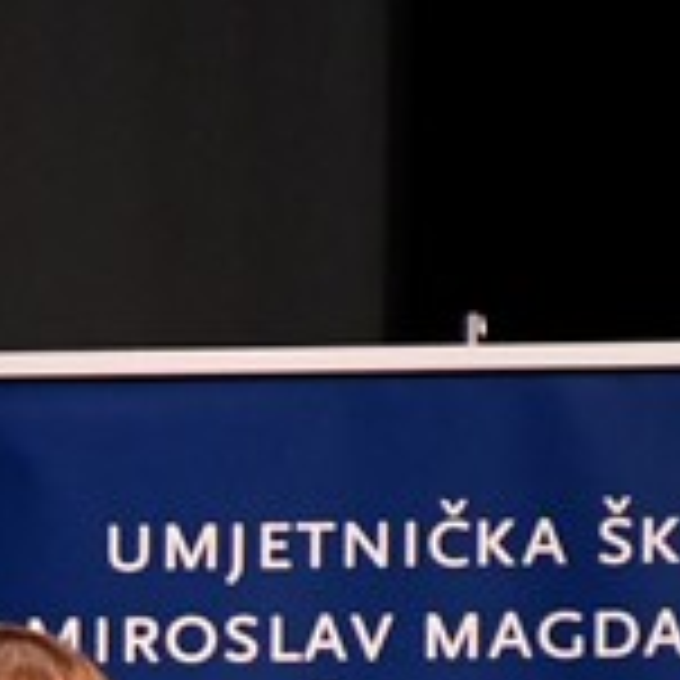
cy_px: 1308
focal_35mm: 691
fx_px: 15357
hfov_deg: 2.5
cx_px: -824
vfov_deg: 2.5
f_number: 5.3
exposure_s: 1/125
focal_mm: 80
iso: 3600
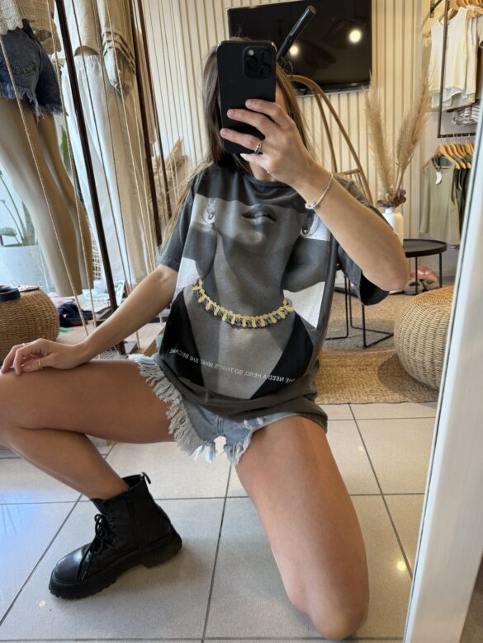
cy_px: 322
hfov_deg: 56.8
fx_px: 446
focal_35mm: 24
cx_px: 242
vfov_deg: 71.6
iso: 100
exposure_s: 1/50
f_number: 1.78
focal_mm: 6.76
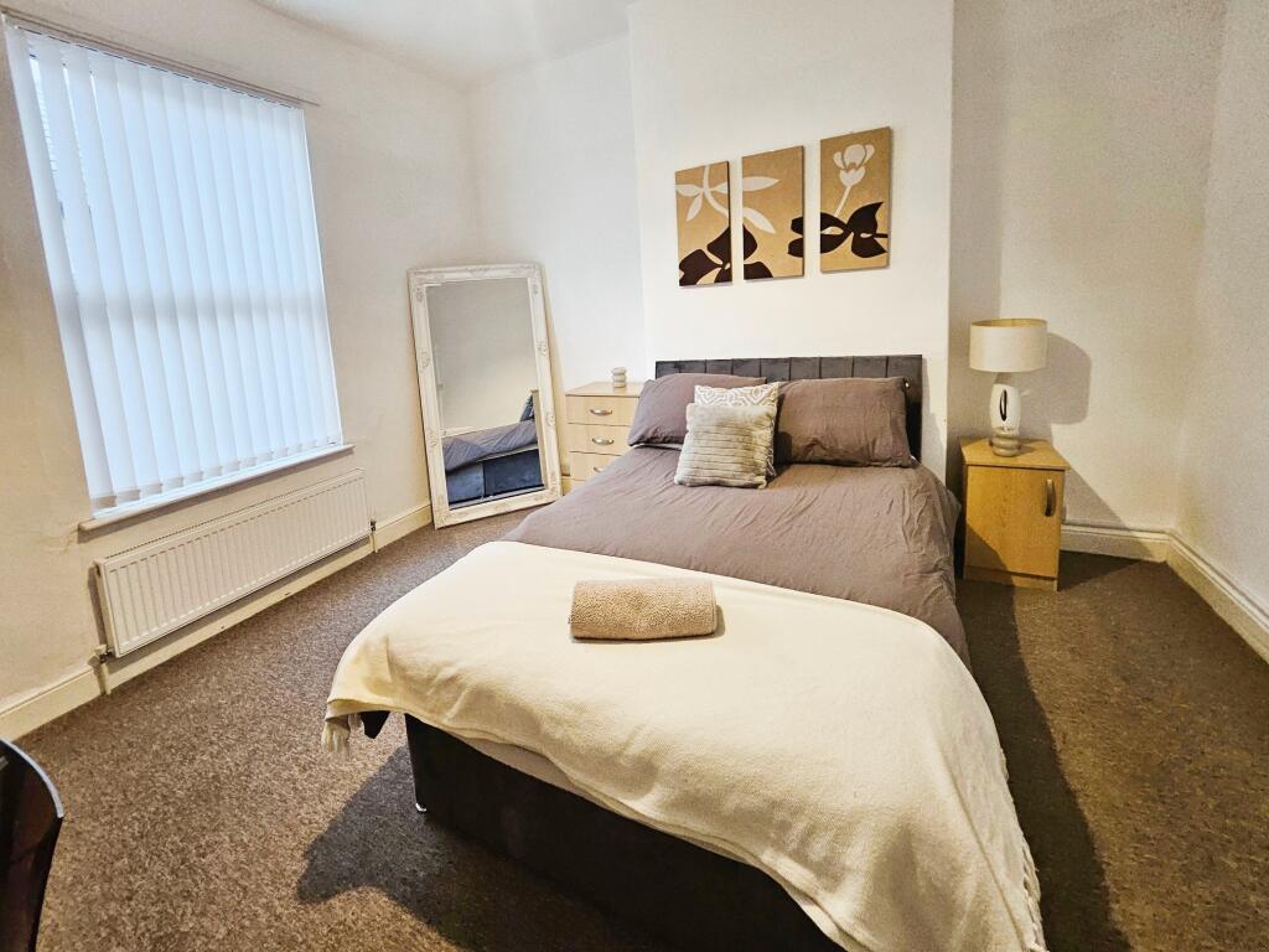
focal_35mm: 13
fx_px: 477
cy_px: 476
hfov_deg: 106.2
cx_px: 634
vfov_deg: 89.9
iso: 250
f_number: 2.2
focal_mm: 1.7
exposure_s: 1/50
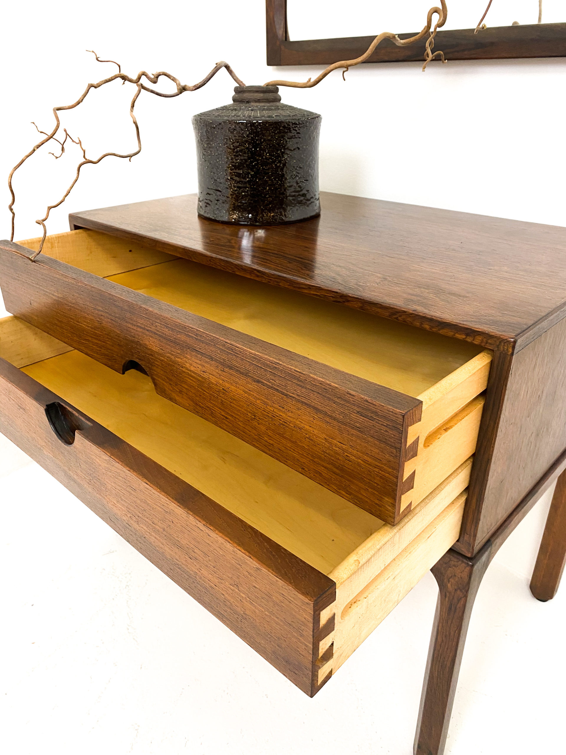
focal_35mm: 26
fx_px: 567
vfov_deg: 67.3
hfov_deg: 53.1
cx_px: 283
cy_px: 378
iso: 125
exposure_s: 1/50
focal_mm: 4.25
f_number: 1.8
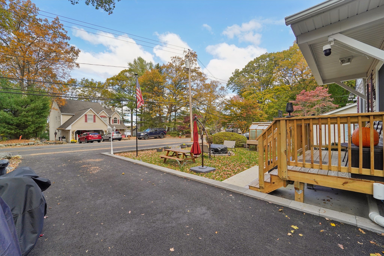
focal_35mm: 14
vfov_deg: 81.2
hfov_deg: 104.3
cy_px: 128
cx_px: 192
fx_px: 149
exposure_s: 1/250
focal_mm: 14
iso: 400
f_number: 8
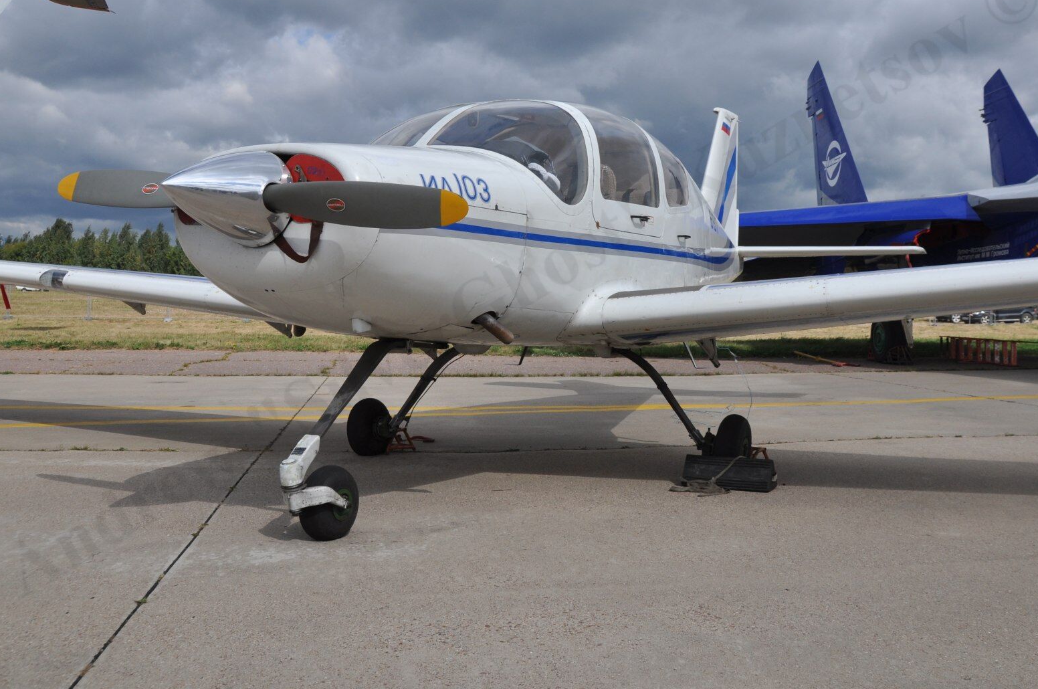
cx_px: 595
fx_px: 969
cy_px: 235
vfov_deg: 38.7
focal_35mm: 34
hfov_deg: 56.1
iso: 200
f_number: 8
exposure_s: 1/800
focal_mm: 17
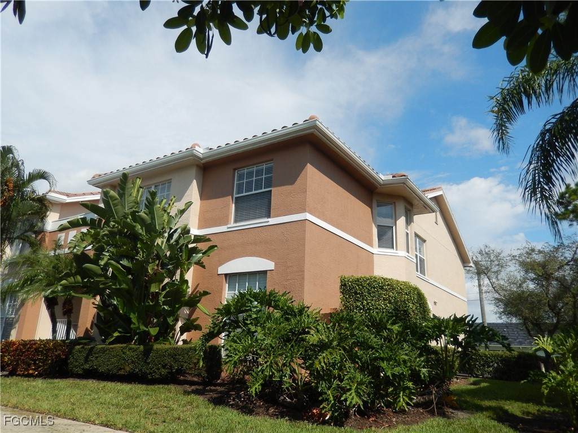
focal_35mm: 25
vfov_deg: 54.9
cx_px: 289
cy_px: 216
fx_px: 417
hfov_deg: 69.4
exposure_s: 1/500
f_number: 6.8
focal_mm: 4.5
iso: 125
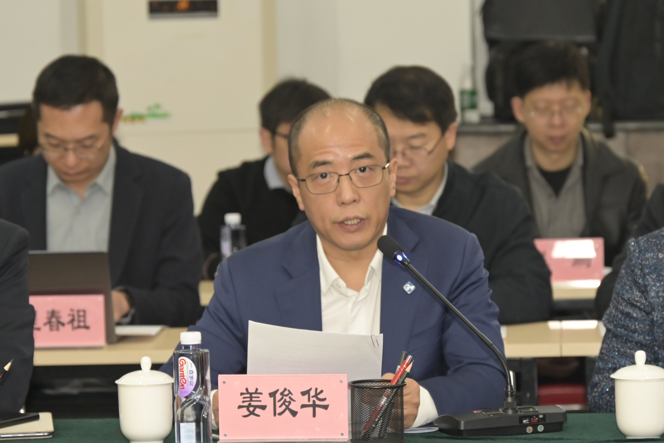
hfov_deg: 14.7
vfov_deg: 9.8
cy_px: 222
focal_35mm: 140
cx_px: 332
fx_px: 2582
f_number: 6.3
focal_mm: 140
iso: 4500
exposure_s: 1/200
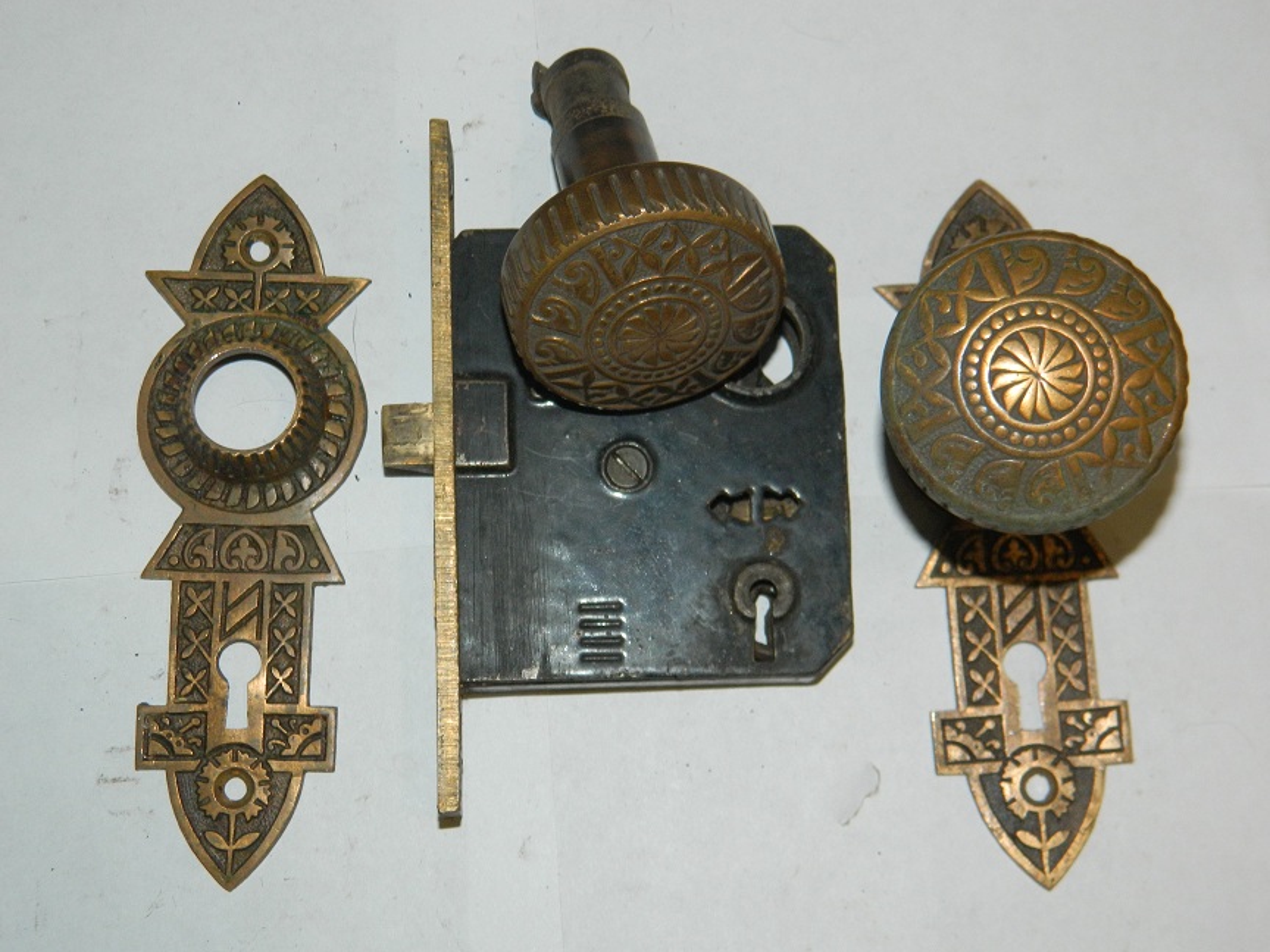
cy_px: 476
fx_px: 2091
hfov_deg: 33.8
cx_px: 635
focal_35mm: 57
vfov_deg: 25.7
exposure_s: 1/30
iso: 200
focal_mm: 10.2
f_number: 3.8
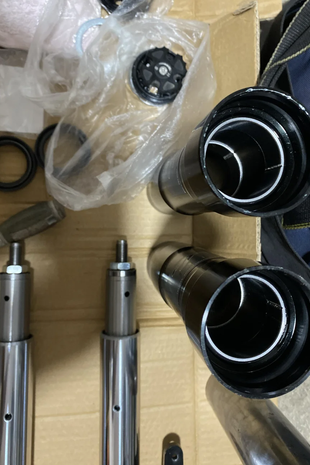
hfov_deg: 43.5
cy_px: 209
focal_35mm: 30
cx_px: 171
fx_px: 388
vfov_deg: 61.8
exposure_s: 1/41
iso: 500
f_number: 1.8
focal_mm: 4.25
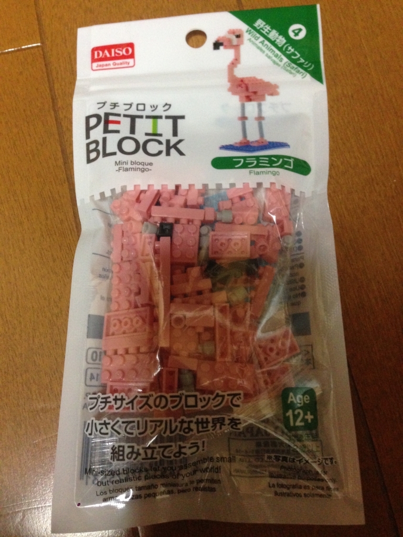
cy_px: 268
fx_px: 512
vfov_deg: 55.4
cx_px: 202
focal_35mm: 33
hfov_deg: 42.9
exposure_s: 1/20
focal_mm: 4.12
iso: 400
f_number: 2.4
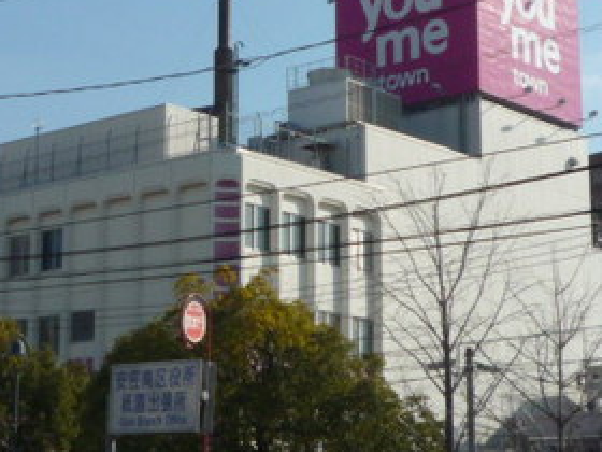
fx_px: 1600
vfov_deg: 16.1
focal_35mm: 92
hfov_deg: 21.1
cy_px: 183
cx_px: 138
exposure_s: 1/800
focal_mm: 4.5
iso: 100
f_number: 5
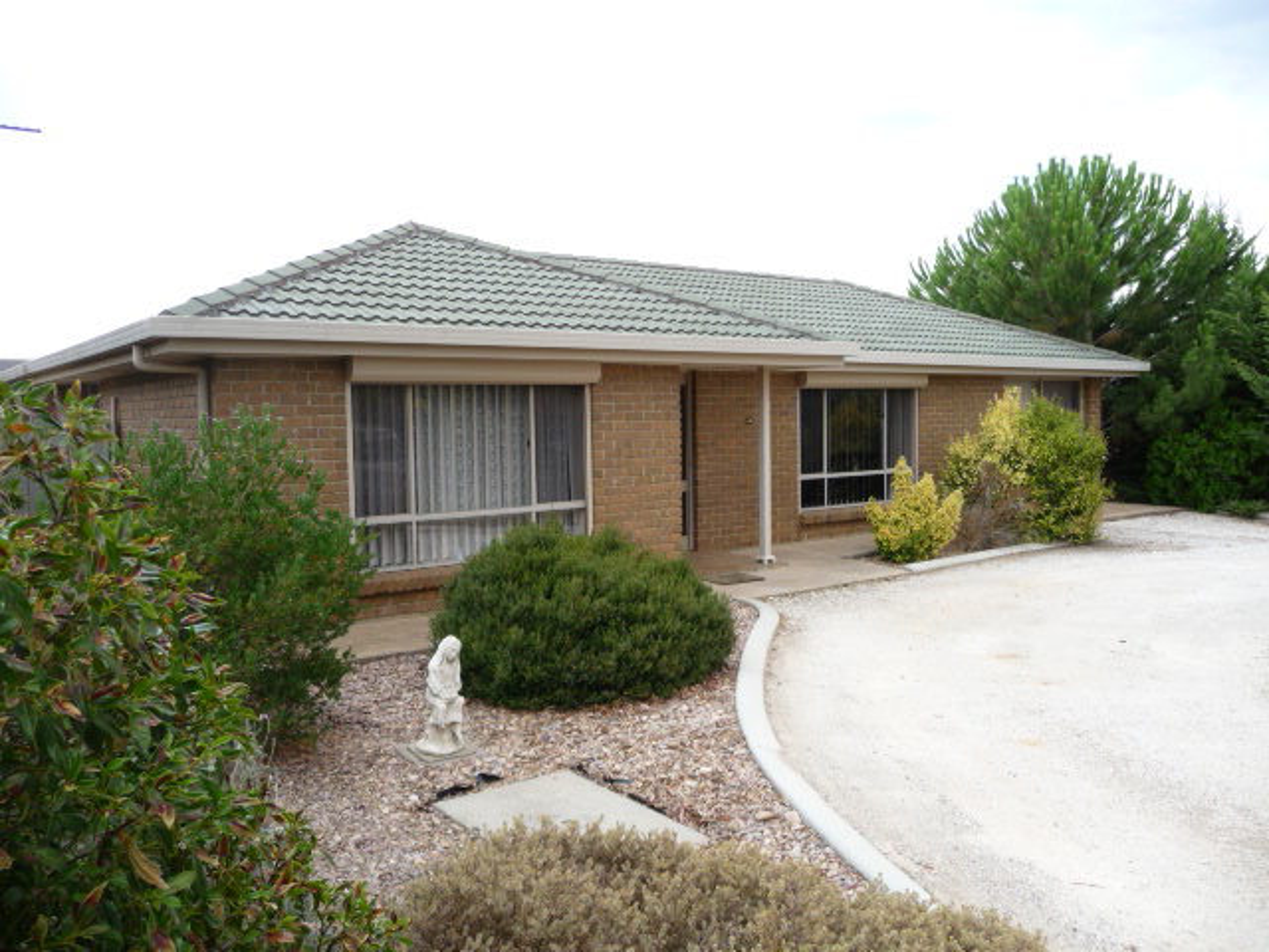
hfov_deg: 63.4
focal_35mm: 28
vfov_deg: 49.7
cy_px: 476
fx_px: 1026
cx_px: 634
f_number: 3.3
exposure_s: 1/200
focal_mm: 4.7
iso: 100
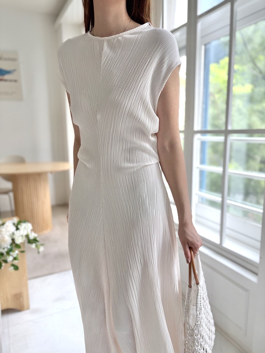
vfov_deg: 67.3
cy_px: 176
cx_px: 132
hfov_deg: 53.1
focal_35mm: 26
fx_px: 265
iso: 40
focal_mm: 5.96
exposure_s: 1/122
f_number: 1.6
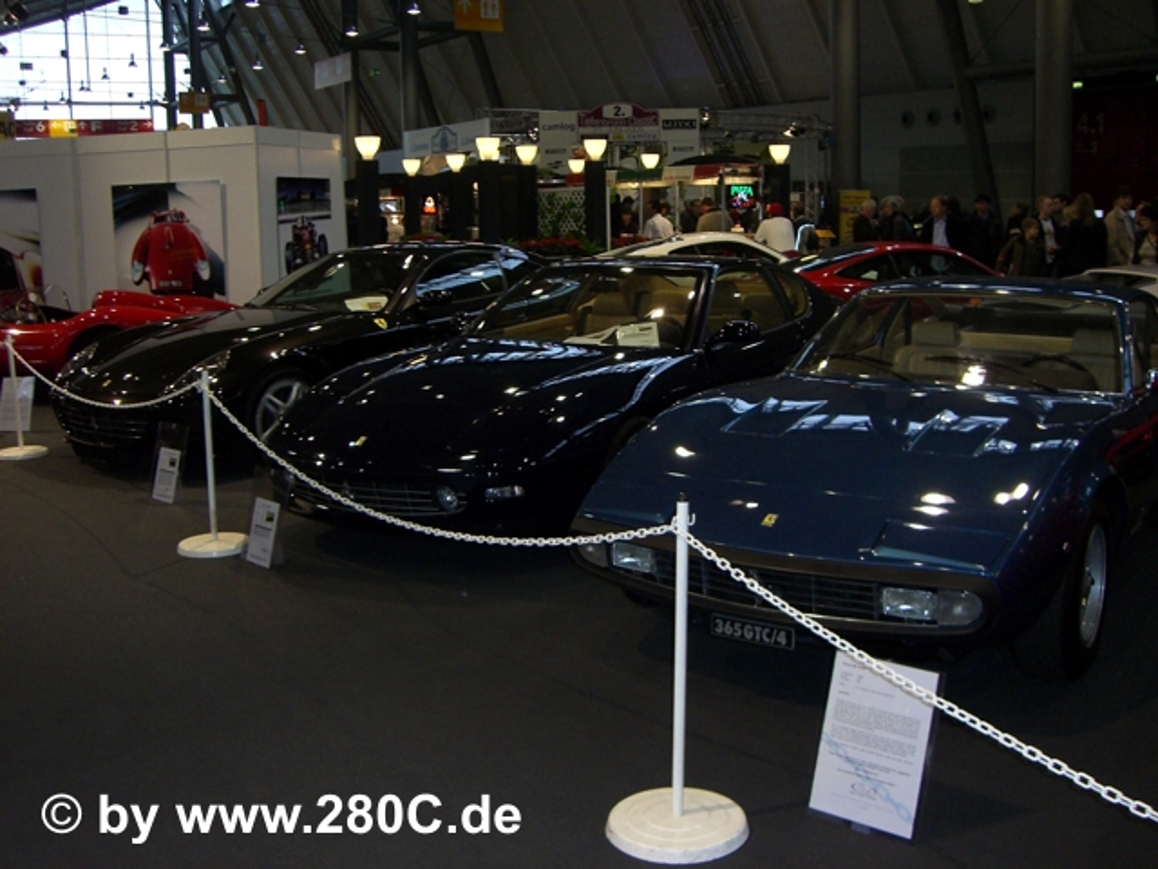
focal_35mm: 38
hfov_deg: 49.0
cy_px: 434
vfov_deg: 37.7
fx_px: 1271
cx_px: 579
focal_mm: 6.2
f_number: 2.7
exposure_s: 1/60
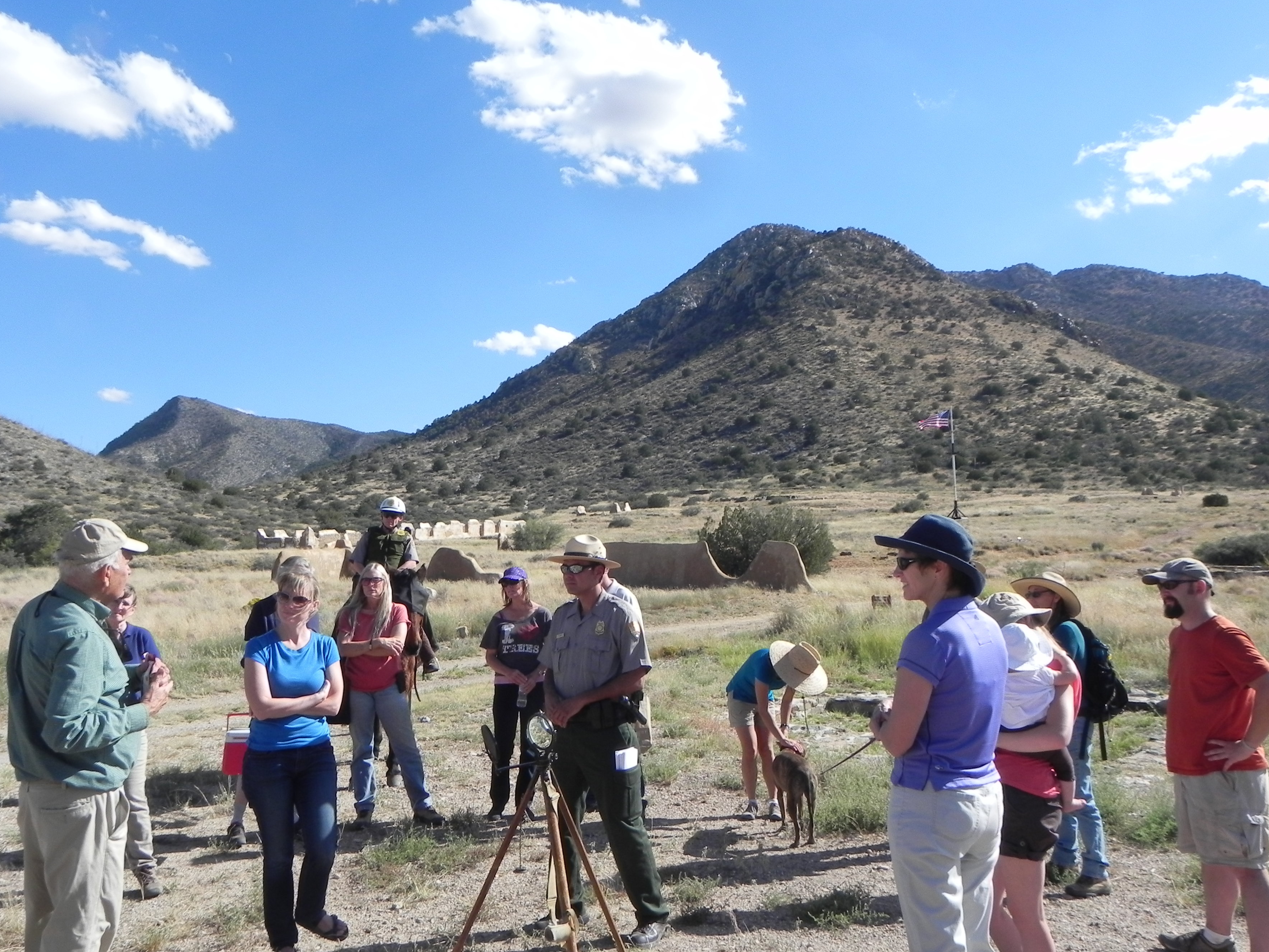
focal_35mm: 30
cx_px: 644
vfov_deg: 46.8
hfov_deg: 60.0
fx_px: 1100
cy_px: 491
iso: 160
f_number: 7.1
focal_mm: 5.2
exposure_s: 1/330
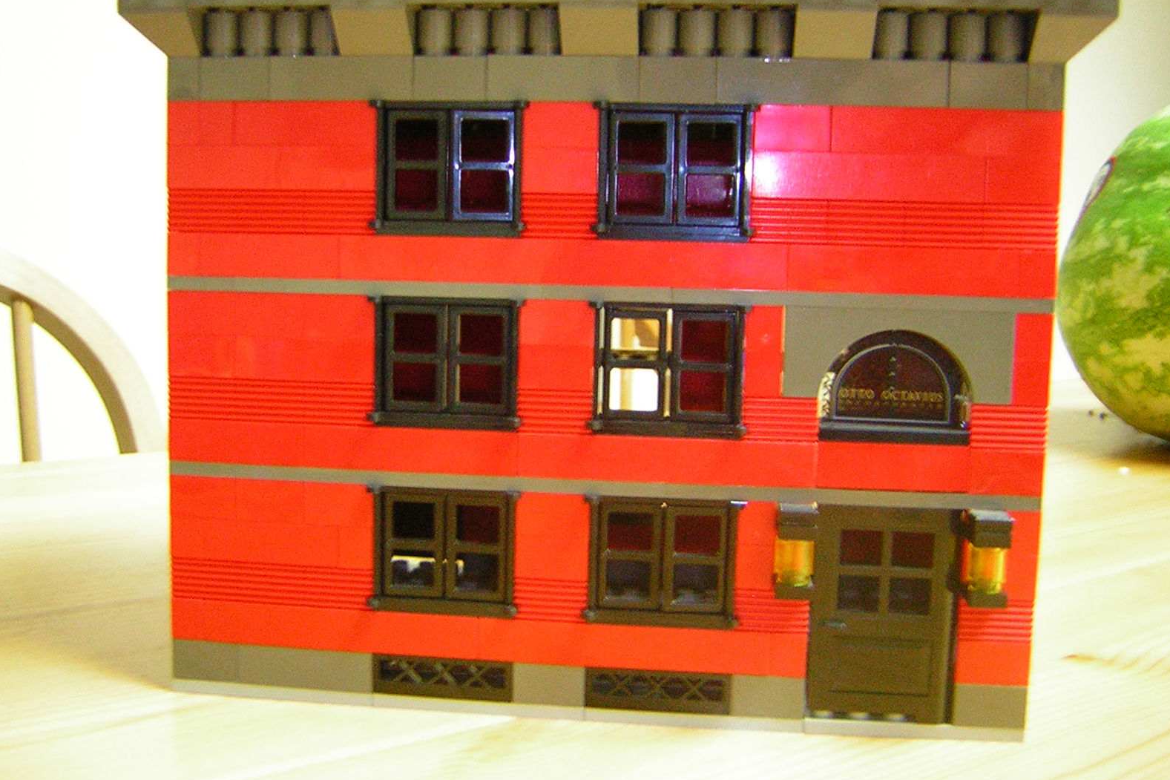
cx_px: 592
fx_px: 1235
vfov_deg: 35.0
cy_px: 355
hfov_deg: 50.7
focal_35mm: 38
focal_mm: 4.7
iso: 155
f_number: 2.6
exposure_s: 1/5.1
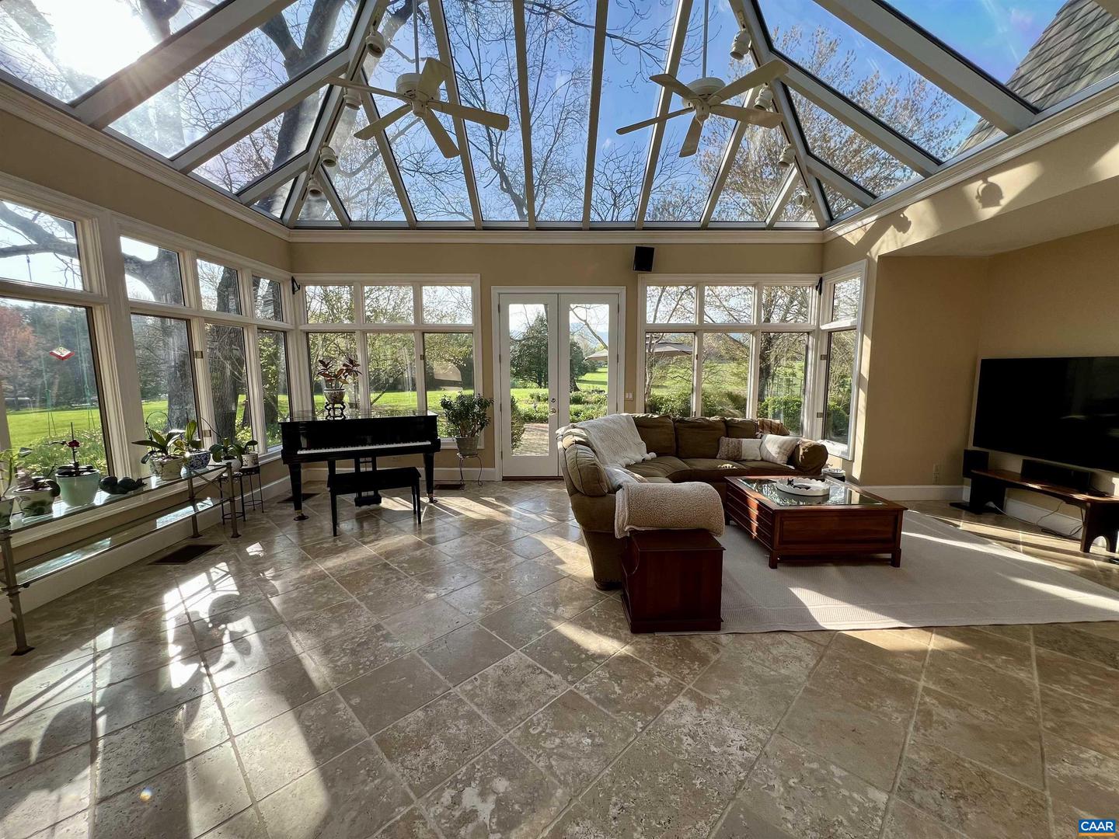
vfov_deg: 89.9
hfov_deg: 106.2
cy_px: 420
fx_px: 420
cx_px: 560
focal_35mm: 13
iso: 32
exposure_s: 1/181
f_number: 1.8
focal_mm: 1.57
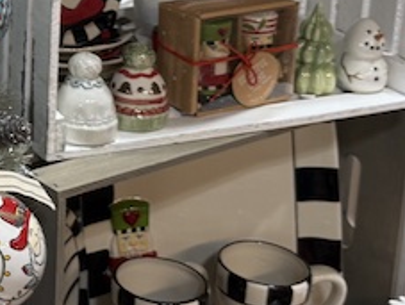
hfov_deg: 19.5
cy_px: -31
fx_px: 1113
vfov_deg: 15.2
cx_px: -77
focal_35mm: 95
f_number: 1.78
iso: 125
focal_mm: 6.76
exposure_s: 1/60
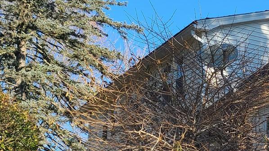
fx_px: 692
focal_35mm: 97
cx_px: 403
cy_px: 156
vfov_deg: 12.3
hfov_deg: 19.3
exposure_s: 1/1016
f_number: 1.8
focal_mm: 5.4
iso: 40
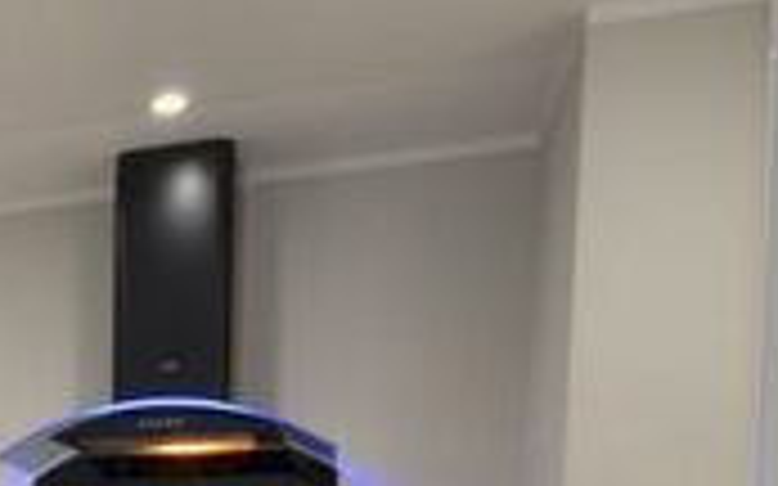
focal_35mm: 62
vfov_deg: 19.0
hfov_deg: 24.2
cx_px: -450
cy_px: 675
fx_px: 1314
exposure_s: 1/80
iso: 400
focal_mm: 10
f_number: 4.5
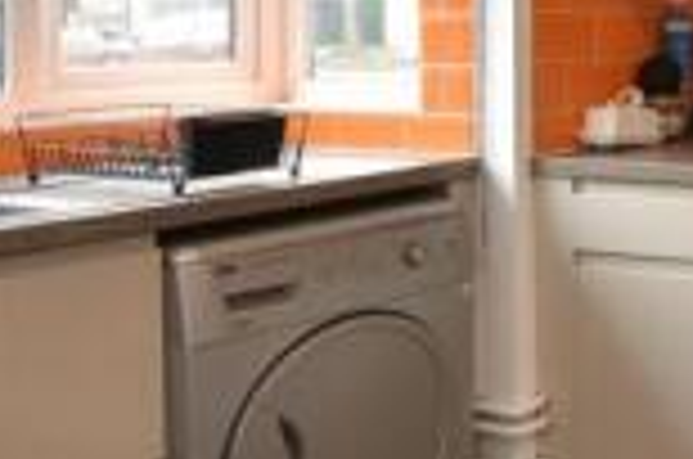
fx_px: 1229
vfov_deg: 20.5
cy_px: 7
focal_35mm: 64
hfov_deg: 25.6
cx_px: 965
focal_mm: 10
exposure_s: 1/3
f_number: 8
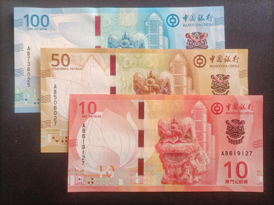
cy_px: 102
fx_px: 206
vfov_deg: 53.1
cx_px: 137
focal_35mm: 26
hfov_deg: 67.3
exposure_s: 1/60
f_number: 1.8
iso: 259
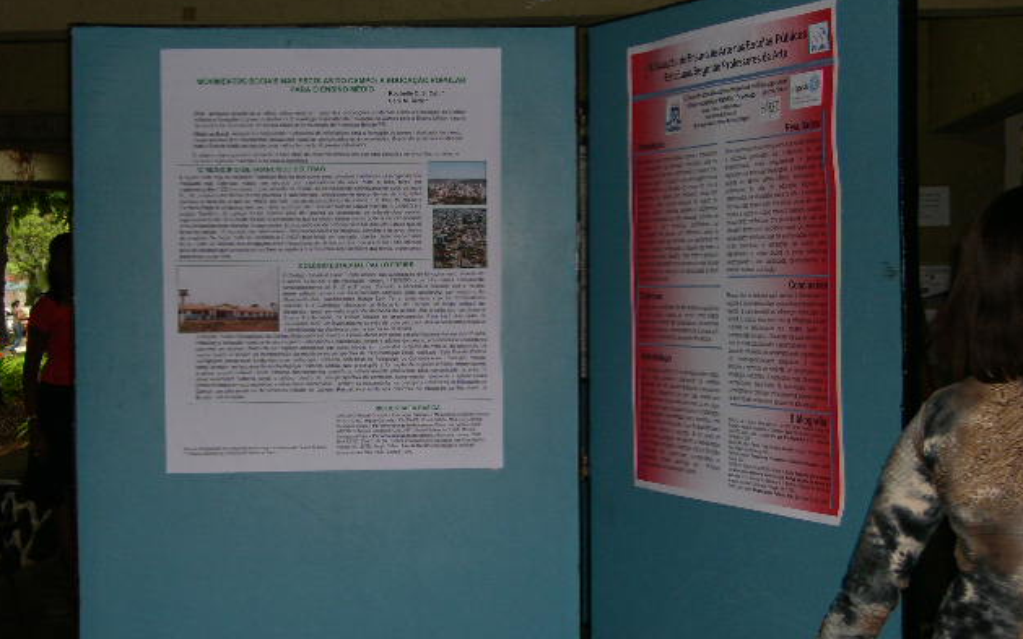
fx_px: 1143
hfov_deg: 48.2
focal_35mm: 41
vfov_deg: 31.2
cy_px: 301
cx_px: 509
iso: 154
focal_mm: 12.2
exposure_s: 1/60
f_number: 3.4
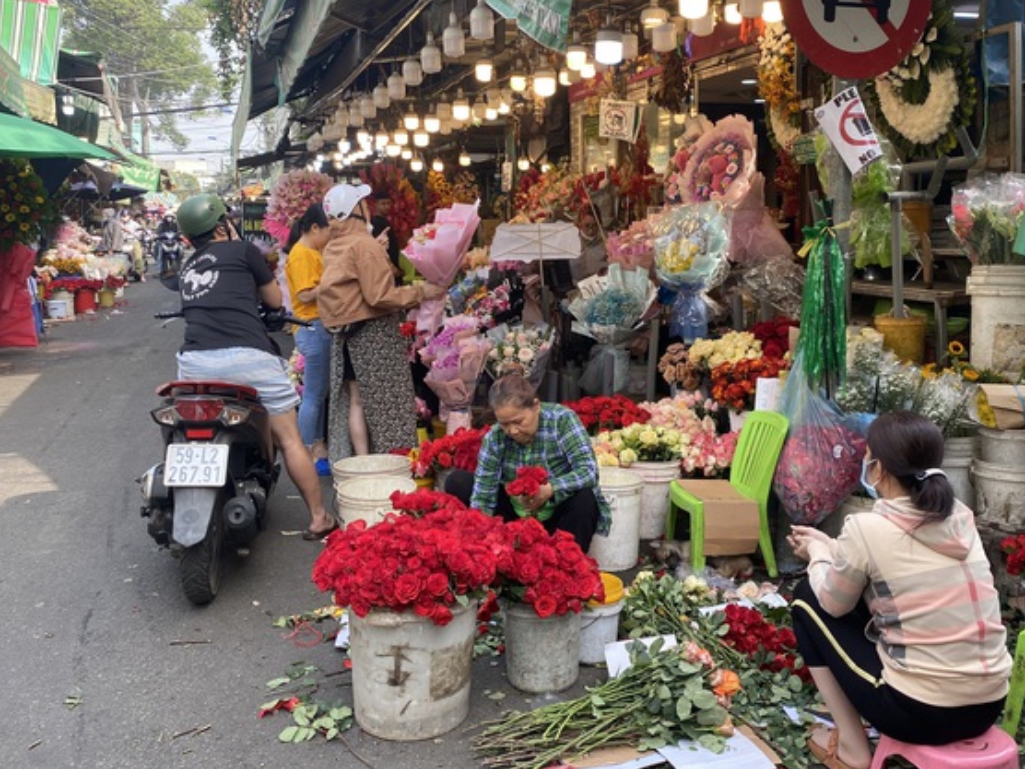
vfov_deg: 44.0
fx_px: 948
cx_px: 570
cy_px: 322
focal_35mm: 32
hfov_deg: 56.7
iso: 32
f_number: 1.8
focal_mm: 4.25
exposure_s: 1/342
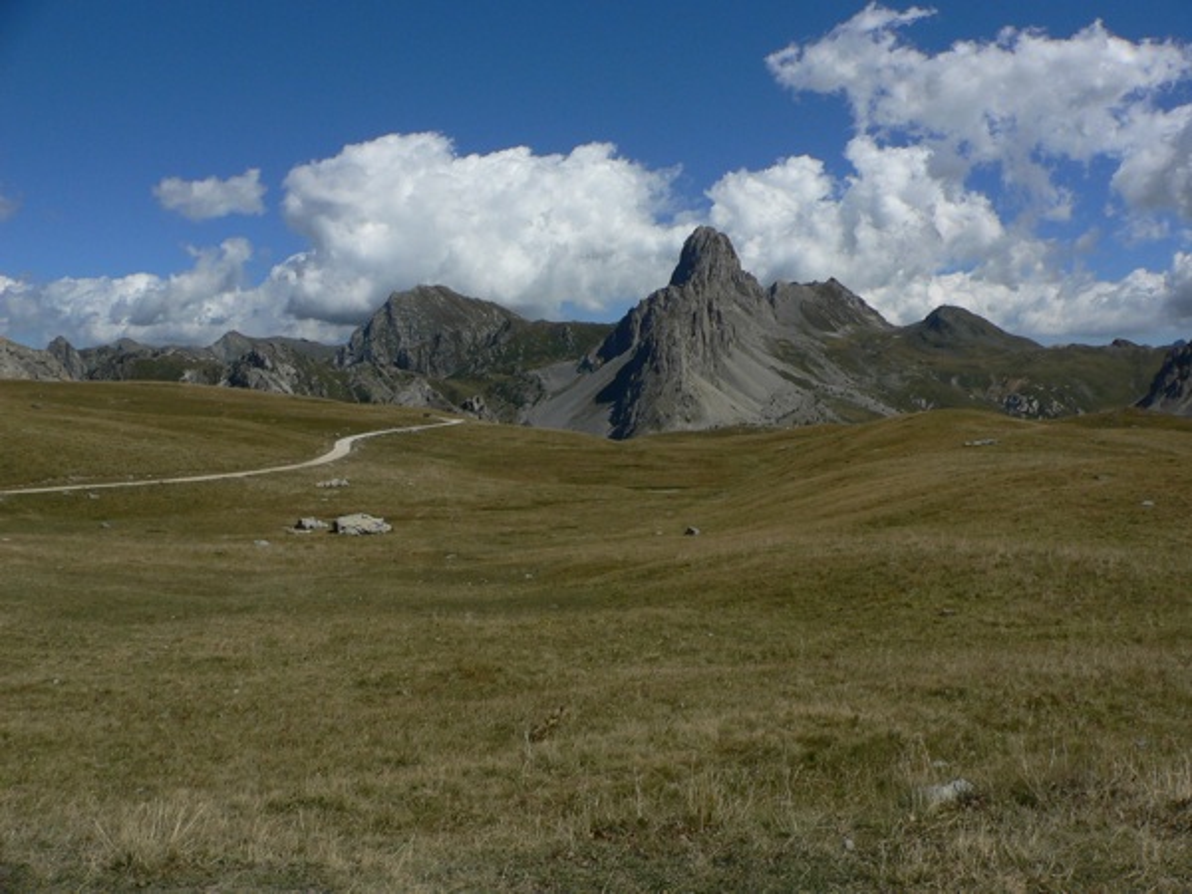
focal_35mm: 35
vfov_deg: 40.7
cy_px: 447
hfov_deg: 52.6
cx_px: 596
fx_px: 1205
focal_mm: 4.6
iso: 80
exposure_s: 1/800
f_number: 5.6
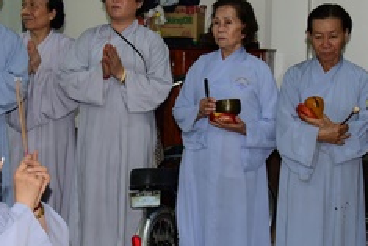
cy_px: 152
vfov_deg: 16.5
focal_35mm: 83
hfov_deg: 24.5
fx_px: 849
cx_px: 174
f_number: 4.5
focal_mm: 30
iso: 1000
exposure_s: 1/60
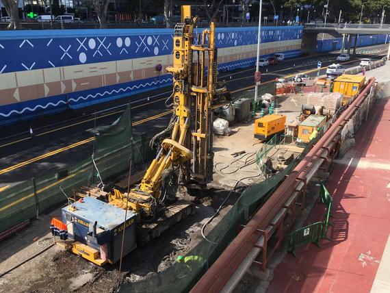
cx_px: 195
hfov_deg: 61.6
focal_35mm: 29
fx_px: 327
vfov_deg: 48.3
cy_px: 146
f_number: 2.2
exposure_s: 1/1304
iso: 25
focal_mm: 4.15
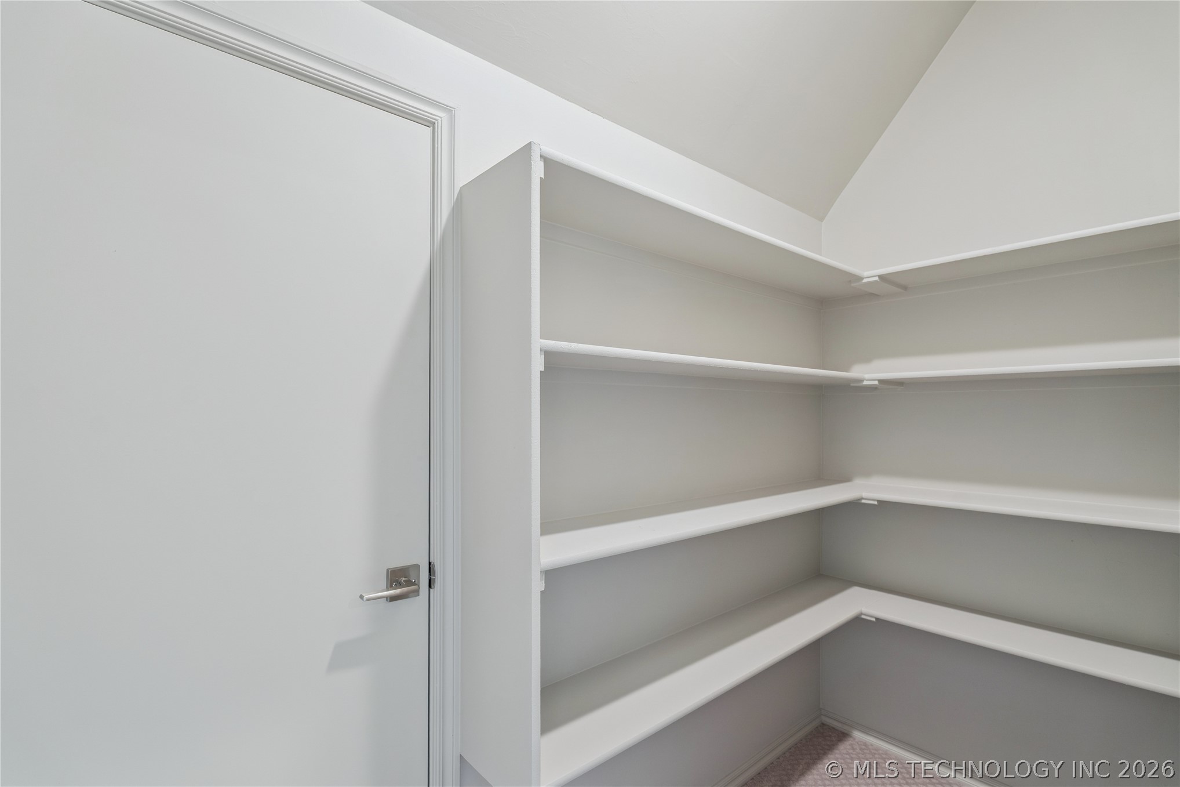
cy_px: 394
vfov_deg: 73.7
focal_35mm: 16
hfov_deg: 96.7
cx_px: 590
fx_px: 524
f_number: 5.6
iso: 200
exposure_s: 1/40
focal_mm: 16
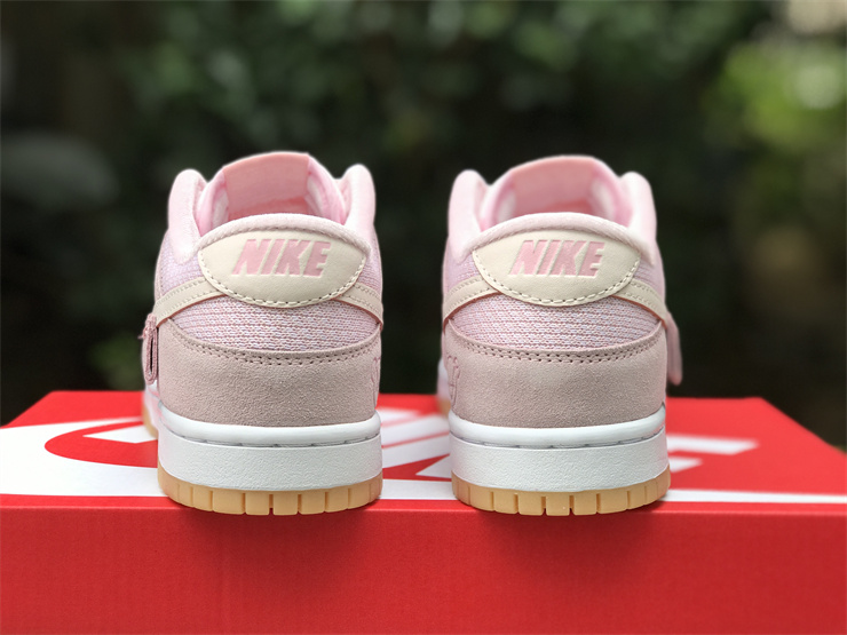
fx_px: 1395
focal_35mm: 57
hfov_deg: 33.8
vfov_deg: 25.7
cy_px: 318
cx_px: 424
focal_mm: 6.6
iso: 20
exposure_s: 1/108
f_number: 2.8
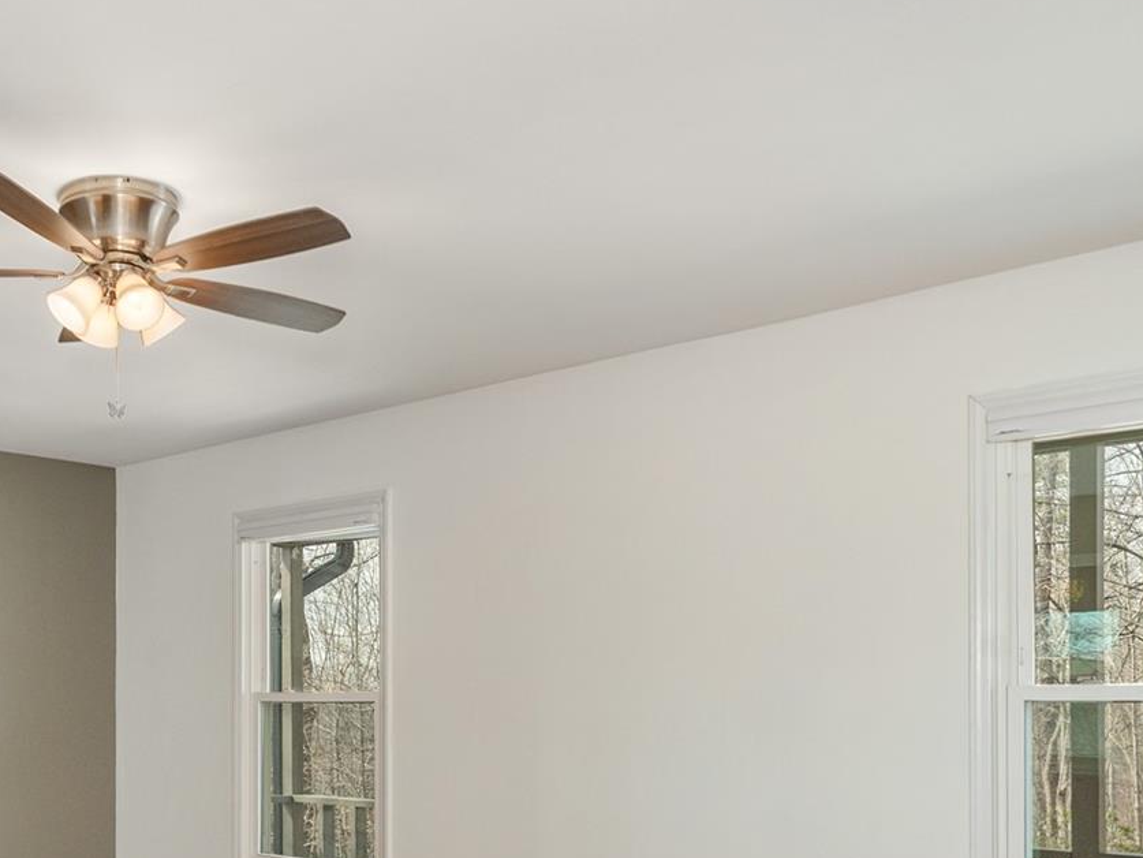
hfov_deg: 45.1
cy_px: 760
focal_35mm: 40
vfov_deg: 34.1
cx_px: 281
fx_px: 1321
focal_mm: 17
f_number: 7.1
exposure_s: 1/80
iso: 320
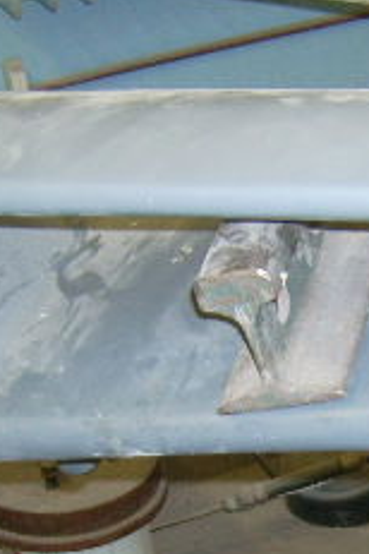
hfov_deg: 13.3
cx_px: 405
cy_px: 456
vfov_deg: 20.0
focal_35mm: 101
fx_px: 1553
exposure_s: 1/60
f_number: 2.8
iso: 100
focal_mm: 5.95
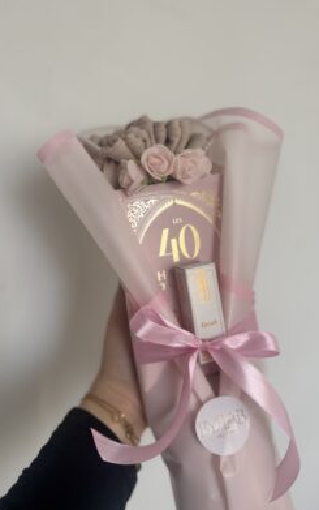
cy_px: 258
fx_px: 361
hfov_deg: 47.6
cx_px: 147
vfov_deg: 70.4
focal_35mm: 26
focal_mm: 6.76
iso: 64
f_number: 1.78
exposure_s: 1/121
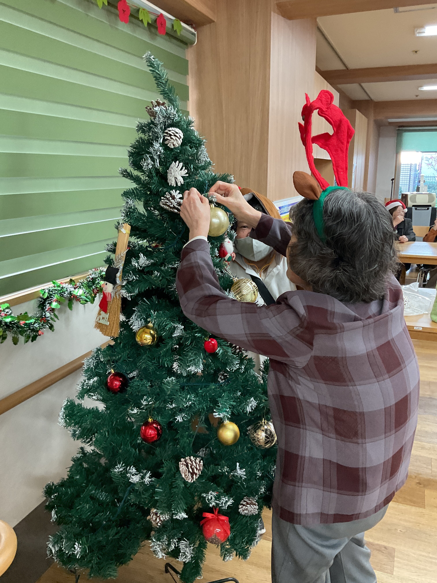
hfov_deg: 48.2
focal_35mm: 29
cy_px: 292
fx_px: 488
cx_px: 218
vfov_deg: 61.7
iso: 200
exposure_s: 1/60
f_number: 1.8
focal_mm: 3
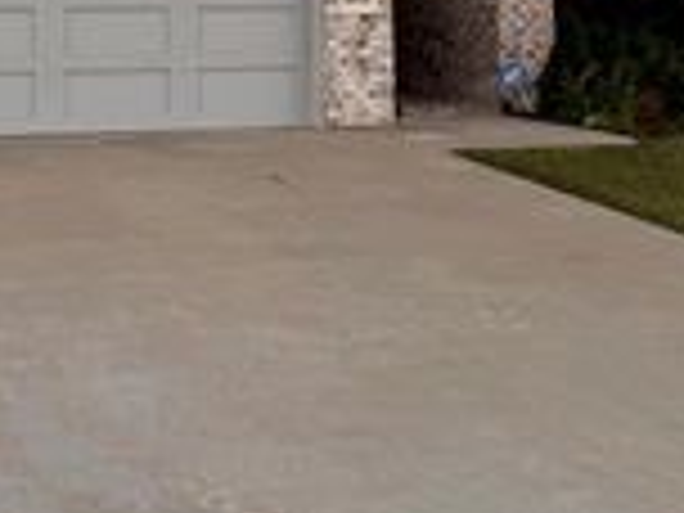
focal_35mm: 79
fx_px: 1561
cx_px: 108
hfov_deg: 24.2
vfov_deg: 17.8
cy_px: -88
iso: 80
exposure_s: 1/298
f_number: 1.78
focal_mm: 6.76
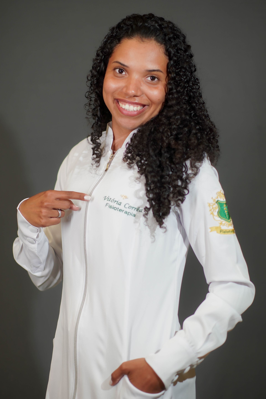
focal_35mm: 84
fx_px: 931
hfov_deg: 16.3
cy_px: 200
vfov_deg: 24.2
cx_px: 133
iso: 125
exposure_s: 1/125
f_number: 1.4
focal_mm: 56
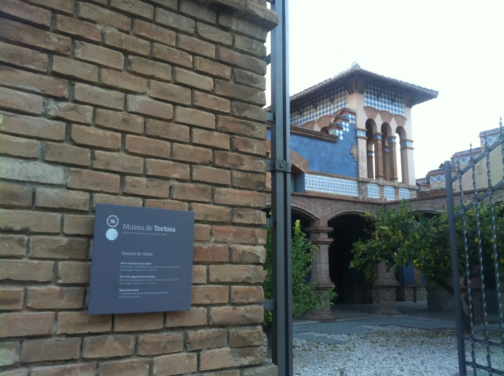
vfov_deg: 40.6
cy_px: 188
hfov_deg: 52.7
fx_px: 509
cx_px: 252
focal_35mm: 35
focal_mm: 3.85
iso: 80
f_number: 2.8
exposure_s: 1/24
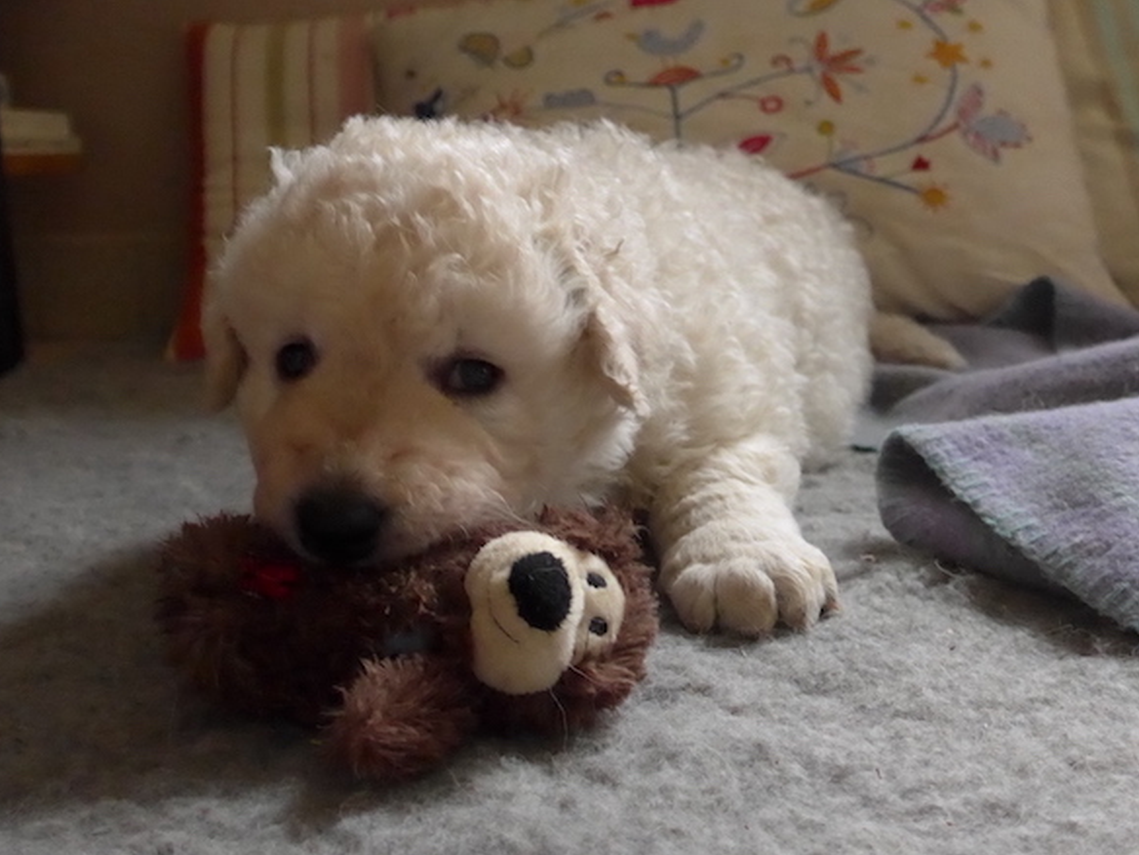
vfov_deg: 38.7
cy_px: 437
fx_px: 1217
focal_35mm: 37
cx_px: 556
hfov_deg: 50.1
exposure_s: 1/100
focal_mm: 7.5
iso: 1600
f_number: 2.4
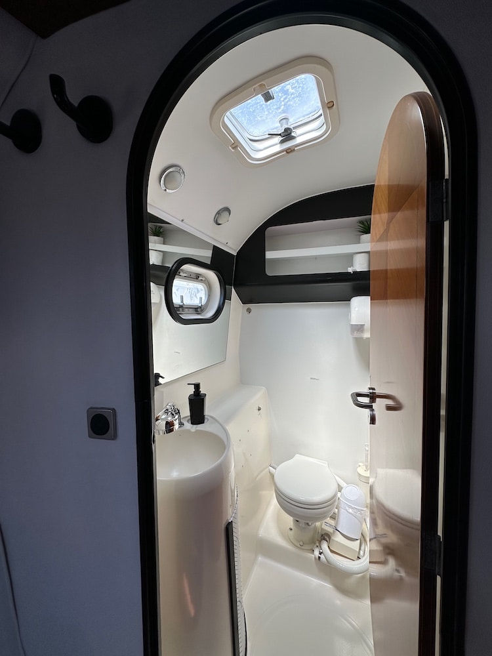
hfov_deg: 85.7
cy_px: 328
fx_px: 265
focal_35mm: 14
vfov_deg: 102.1
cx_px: 246
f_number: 2.2
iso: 40
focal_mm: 2.22
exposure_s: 1/287
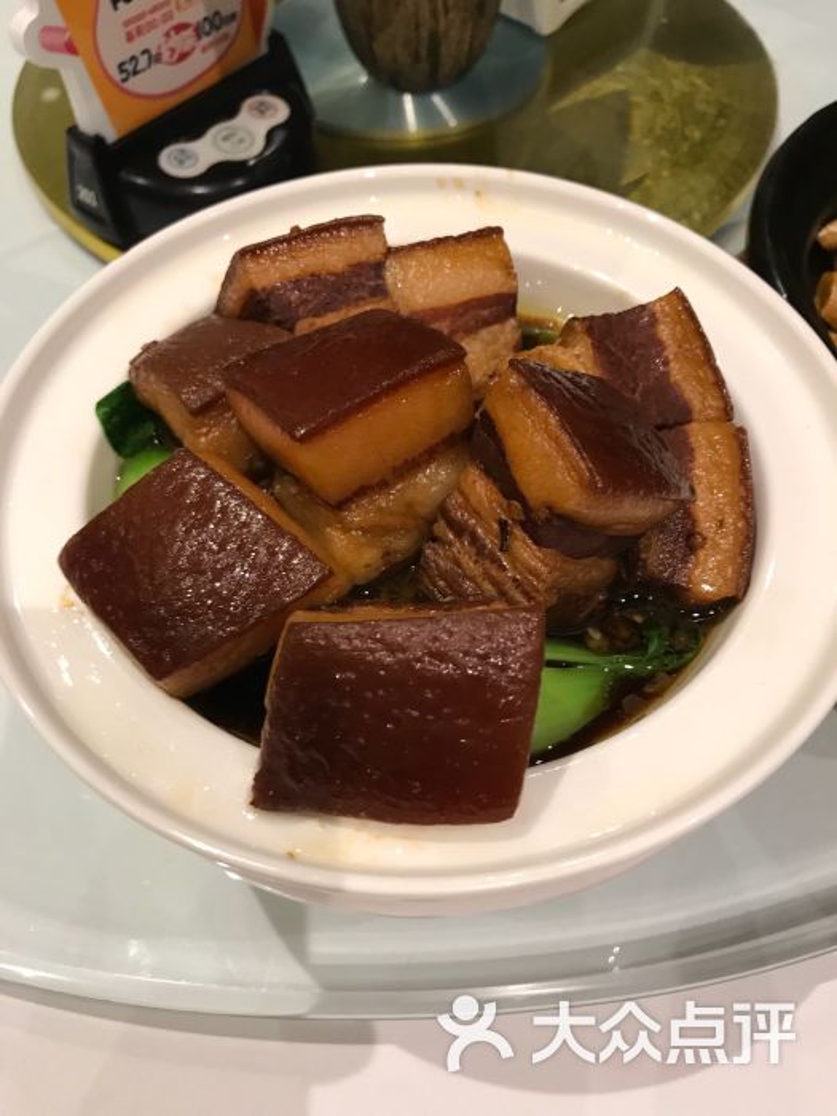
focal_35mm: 28
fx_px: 903
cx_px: 418
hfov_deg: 49.7
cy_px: 558
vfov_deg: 63.4
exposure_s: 1/20
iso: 40
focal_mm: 3.99
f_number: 1.8
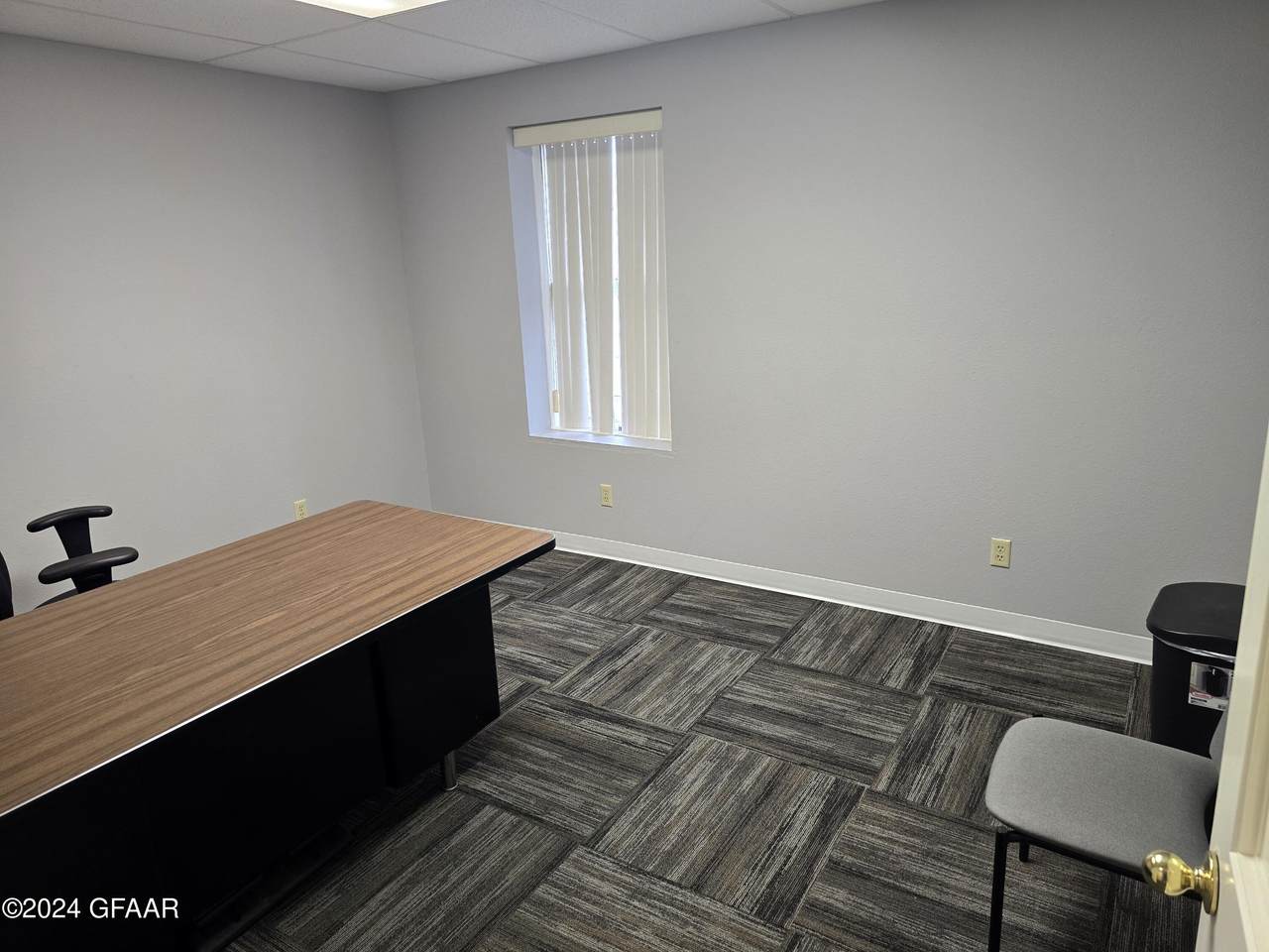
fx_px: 843
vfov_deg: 58.9
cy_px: 476
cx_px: 634
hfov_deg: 73.9
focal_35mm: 23
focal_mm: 6.3
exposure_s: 1/120
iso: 250
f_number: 1.7
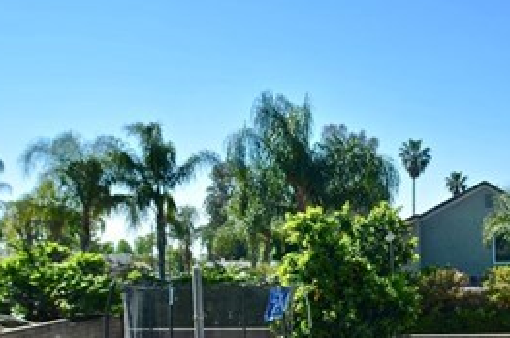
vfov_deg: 18.4
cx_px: 345
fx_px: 1032
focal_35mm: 73
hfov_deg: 27.6
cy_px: 270
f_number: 3.8
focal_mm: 20
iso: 100
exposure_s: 1/1000
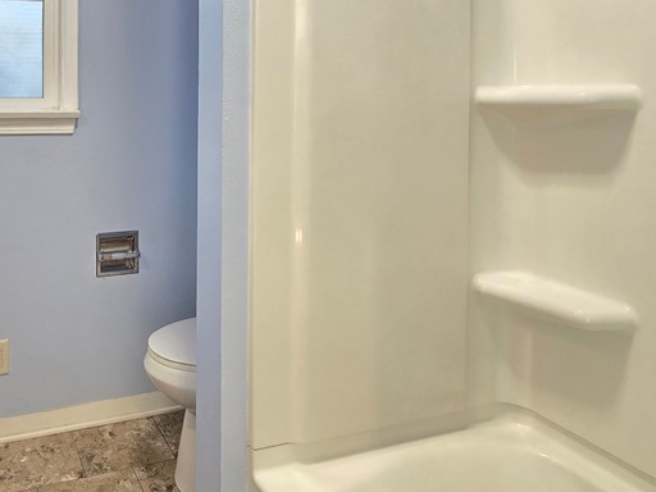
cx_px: 129
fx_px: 493
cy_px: 111
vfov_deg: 50.4
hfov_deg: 61.6
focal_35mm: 26
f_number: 2.2
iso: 250
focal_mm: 2.2
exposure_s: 1/60
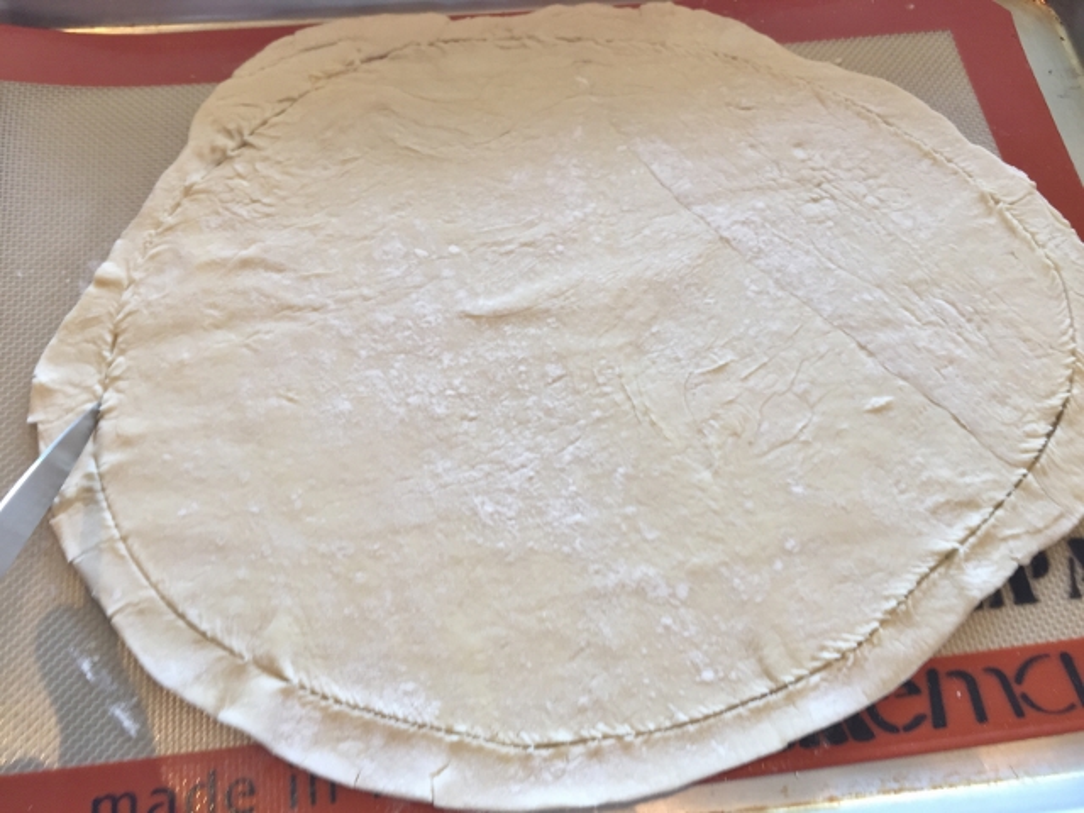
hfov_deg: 61.7
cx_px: 542
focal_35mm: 29
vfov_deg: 48.2
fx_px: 908
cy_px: 406
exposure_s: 1/60
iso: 32
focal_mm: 4.15
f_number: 2.2
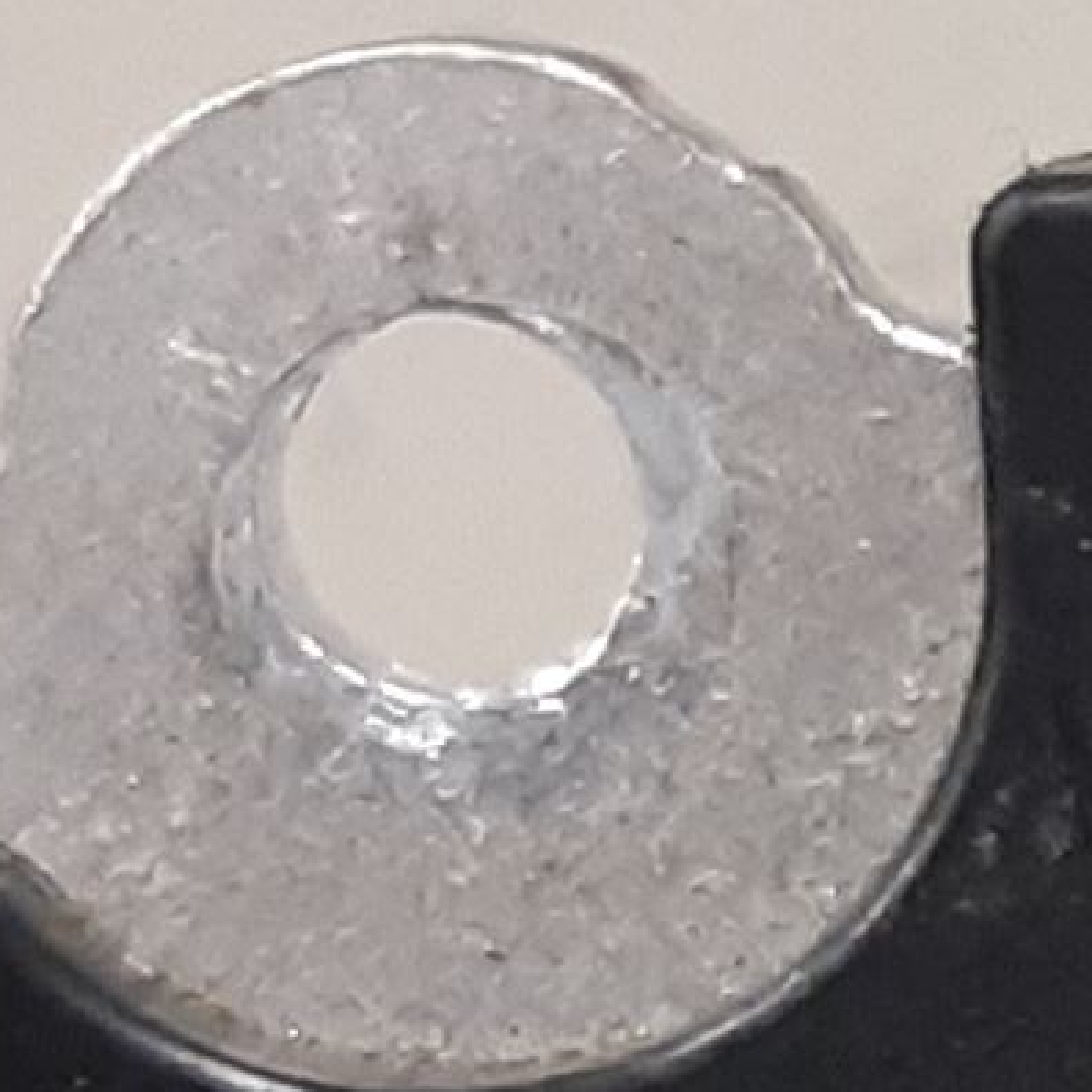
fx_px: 4247
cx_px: 2305
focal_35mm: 119
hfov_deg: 12.5
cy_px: 1186
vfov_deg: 14.3
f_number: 1.7
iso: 160
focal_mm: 3.93
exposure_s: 1/50
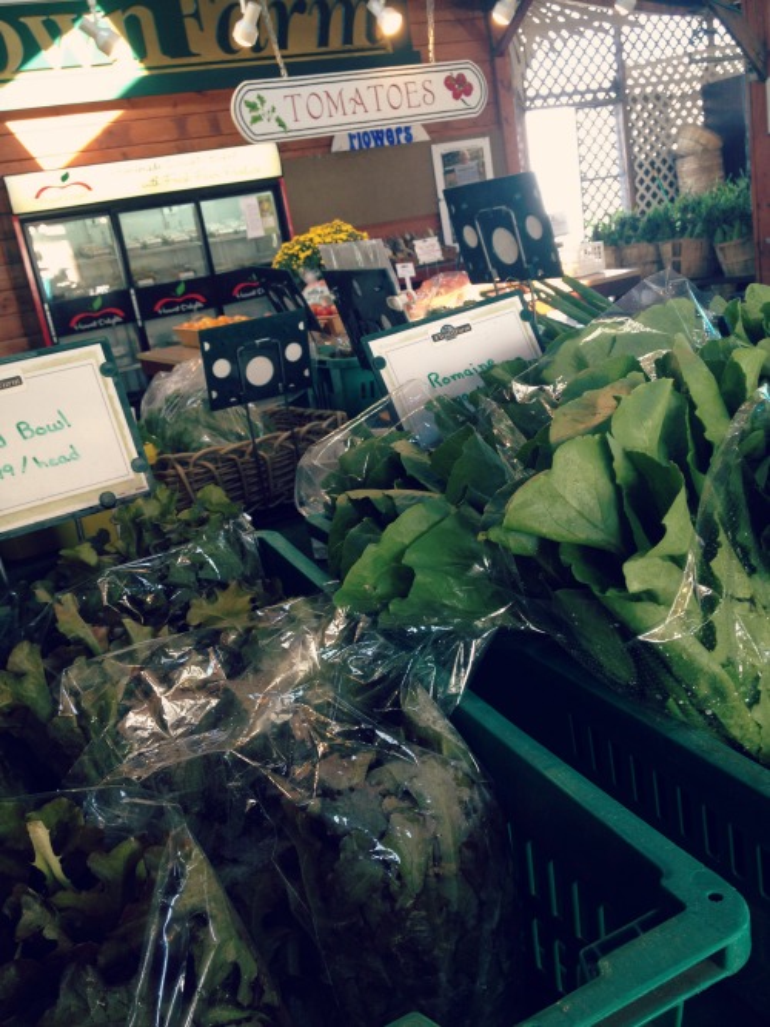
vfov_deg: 52.6
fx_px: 1038
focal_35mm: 35
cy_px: 514
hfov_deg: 40.7
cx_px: 385
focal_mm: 4.28
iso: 50
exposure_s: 1/24
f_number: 2.4
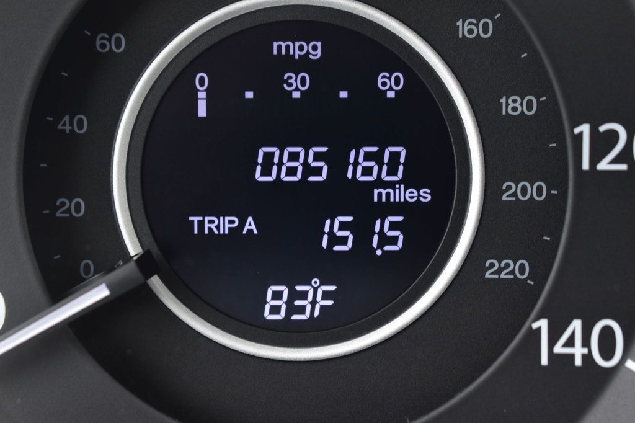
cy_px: 212
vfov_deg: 16.5
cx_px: 318
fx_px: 1455
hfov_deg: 24.6
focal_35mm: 82
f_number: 7.1
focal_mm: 55
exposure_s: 1/40
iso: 400
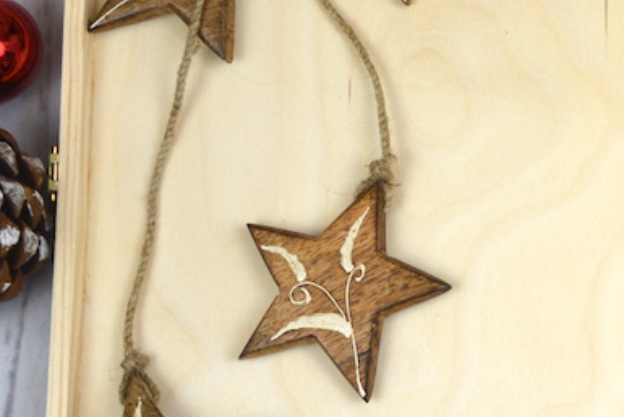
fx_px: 2757
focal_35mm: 159
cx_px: 833
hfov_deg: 12.5
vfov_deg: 8.6
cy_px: 106
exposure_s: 1/60
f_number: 4.2
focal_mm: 34
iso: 450
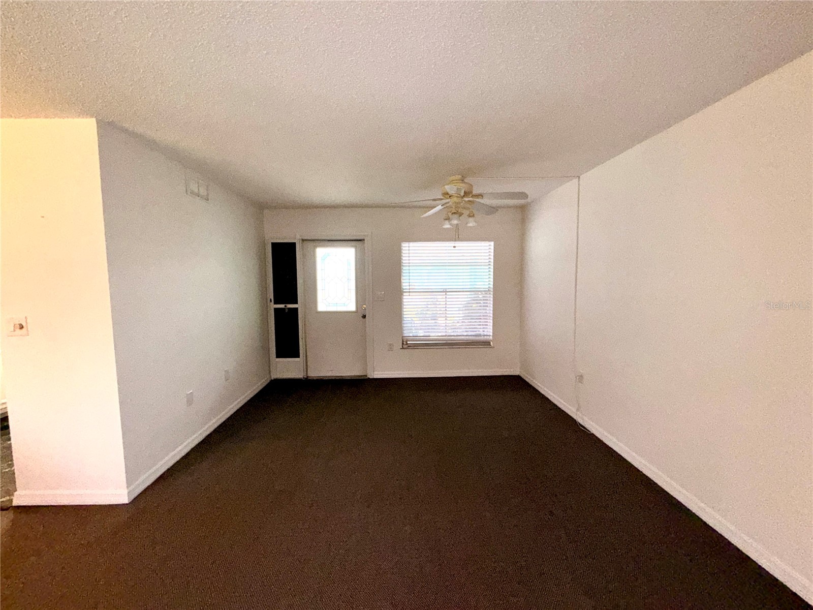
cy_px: 305
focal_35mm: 14
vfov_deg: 85.7
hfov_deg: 102.1
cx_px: 406
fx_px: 329
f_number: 2.2
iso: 160
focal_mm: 2.22
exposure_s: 1/120
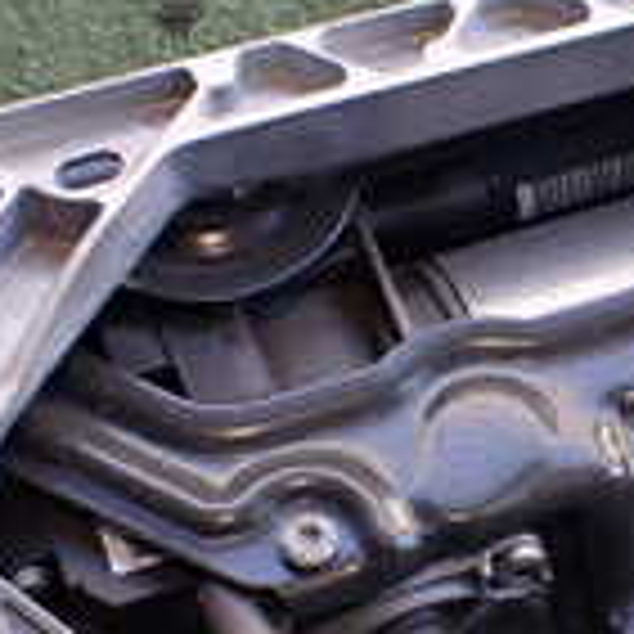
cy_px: 396
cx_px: 540
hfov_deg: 15.3
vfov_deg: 15.4
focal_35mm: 113
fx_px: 2342
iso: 250
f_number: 2.3
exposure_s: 1/125
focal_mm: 5.4
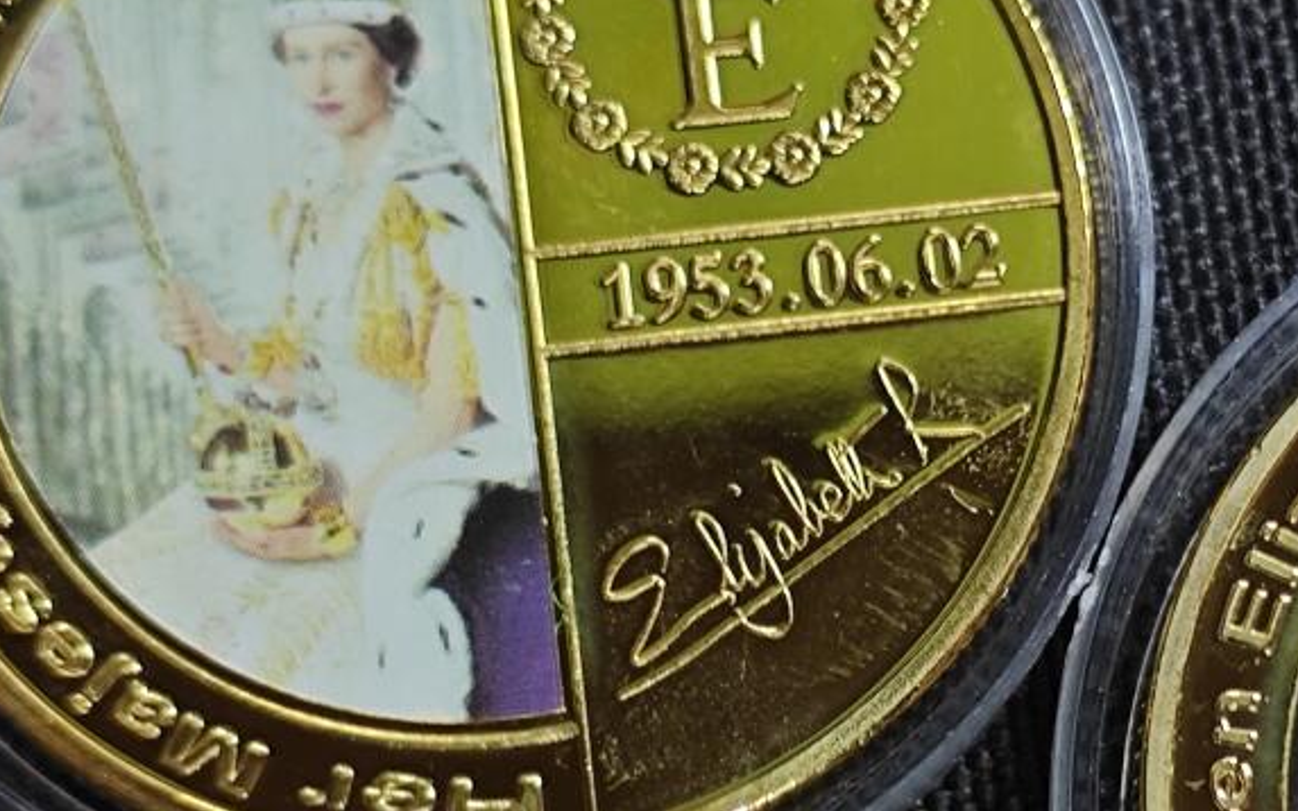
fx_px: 4492
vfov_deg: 10.3
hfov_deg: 16.3
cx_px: 1056
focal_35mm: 127
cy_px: 698
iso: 160
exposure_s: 1/50.6
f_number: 1.6
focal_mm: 5.84
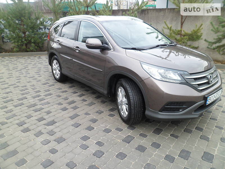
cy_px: 84
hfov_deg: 67.3
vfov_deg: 53.1
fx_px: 169
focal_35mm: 26
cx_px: 112
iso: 120
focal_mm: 4.9
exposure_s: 1/45
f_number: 3.3
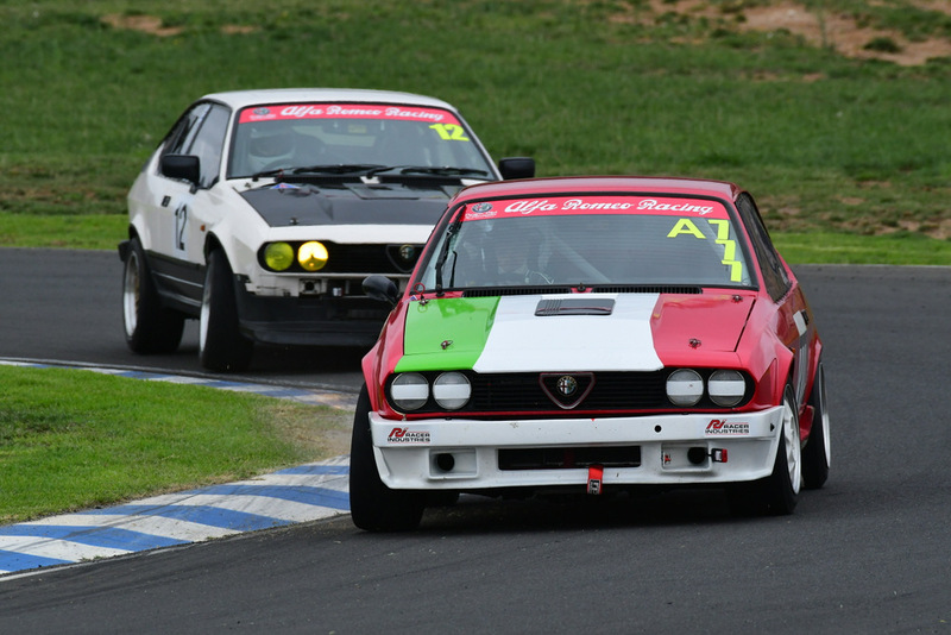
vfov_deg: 2.0
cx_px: 476
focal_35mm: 690
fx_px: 18233
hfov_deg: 3.0
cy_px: 318
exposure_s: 1/640
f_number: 11
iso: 1000
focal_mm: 460
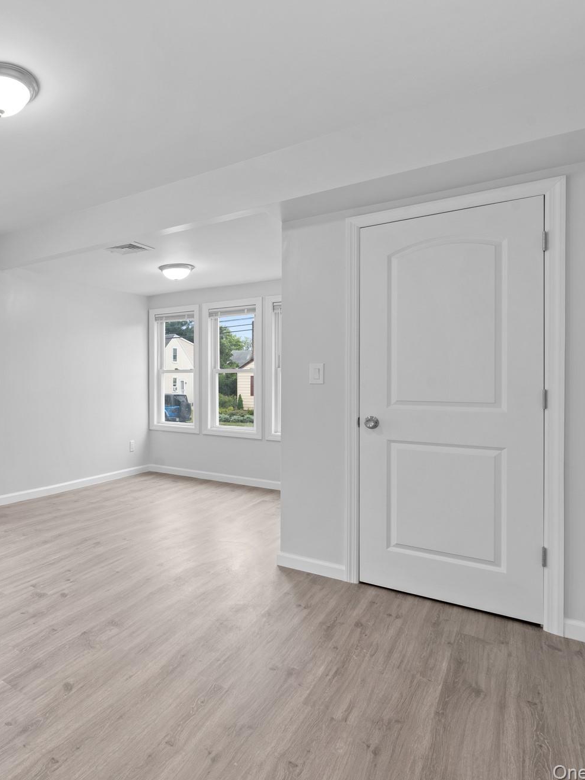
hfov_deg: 55.5
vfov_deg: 79.0
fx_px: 473
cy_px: 381
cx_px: 65
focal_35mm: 21
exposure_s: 1/4
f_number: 10
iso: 320
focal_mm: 14
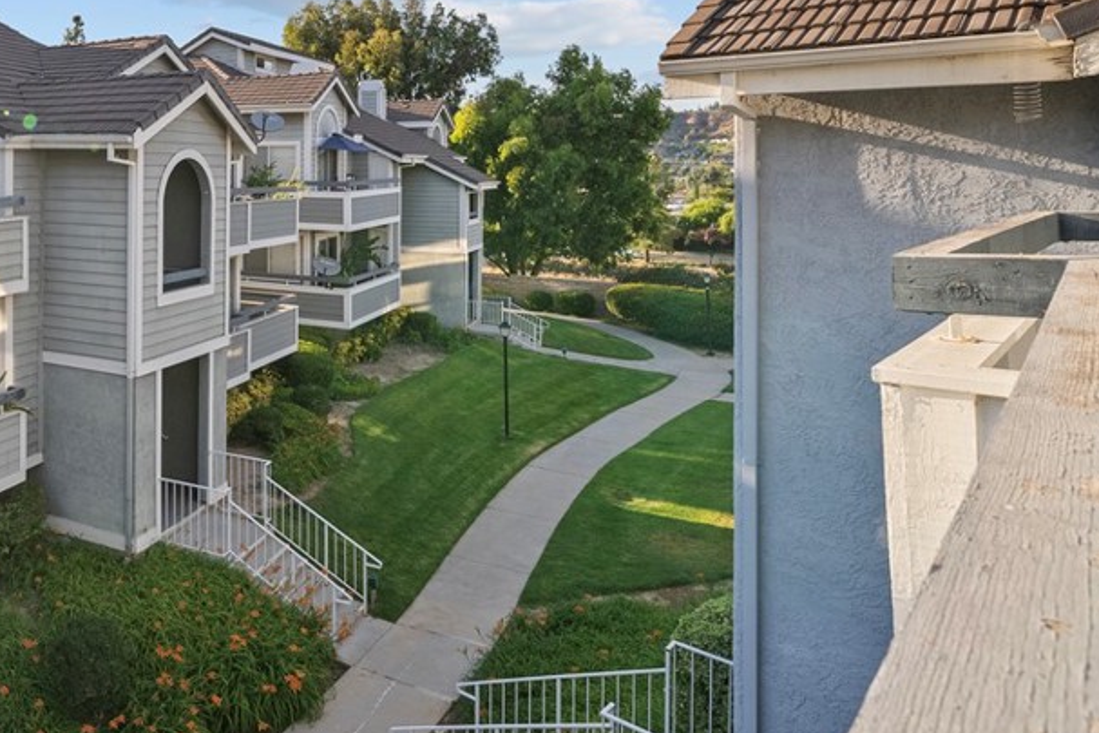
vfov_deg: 46.1
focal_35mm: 27
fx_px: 824
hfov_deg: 60.5
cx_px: 183
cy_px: 176
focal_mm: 16
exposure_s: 1/250
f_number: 10
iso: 400
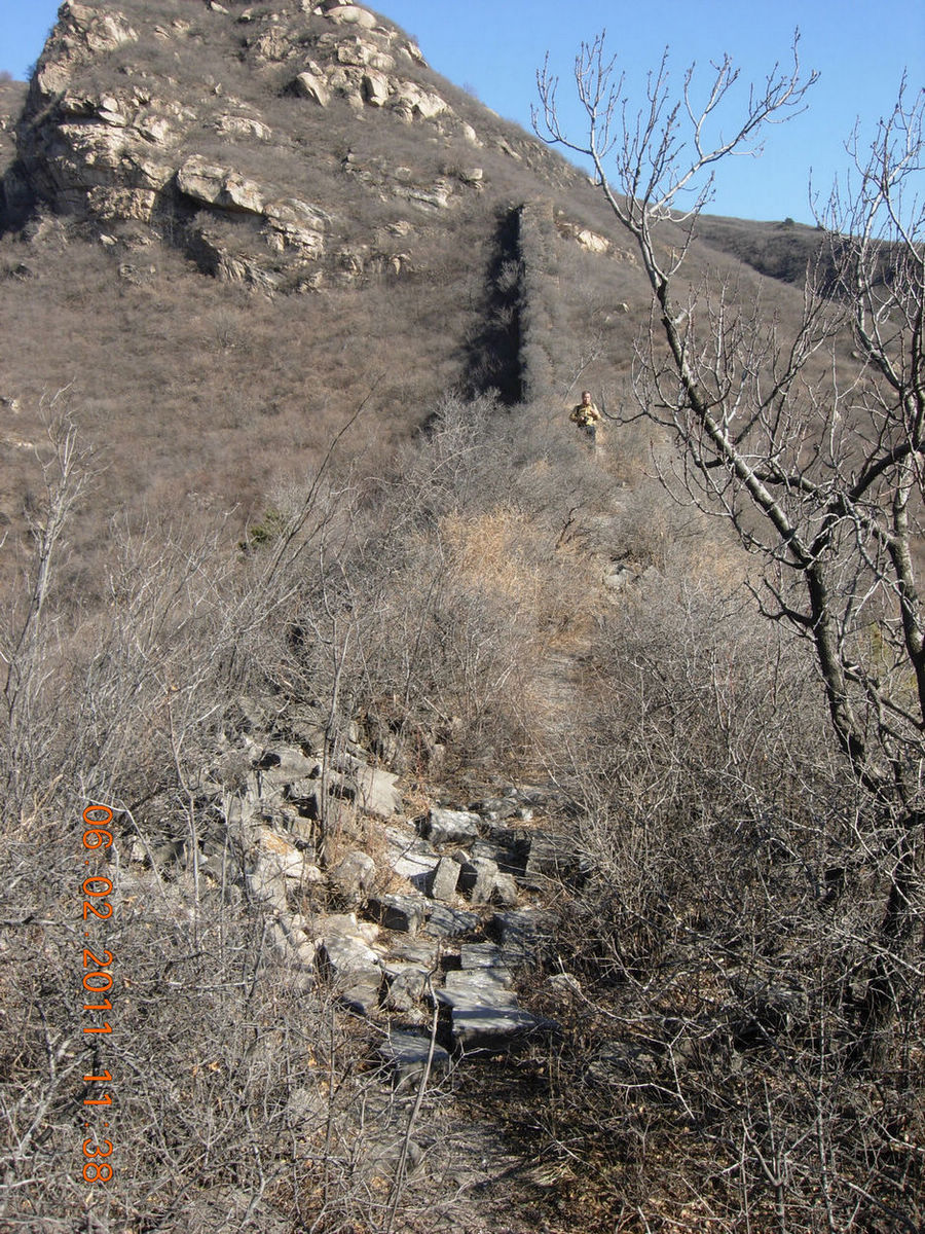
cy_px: 617
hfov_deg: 39.7
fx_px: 1283
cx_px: 462
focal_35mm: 36
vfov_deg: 51.4
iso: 50
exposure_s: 1/215
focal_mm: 7.5
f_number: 5.4
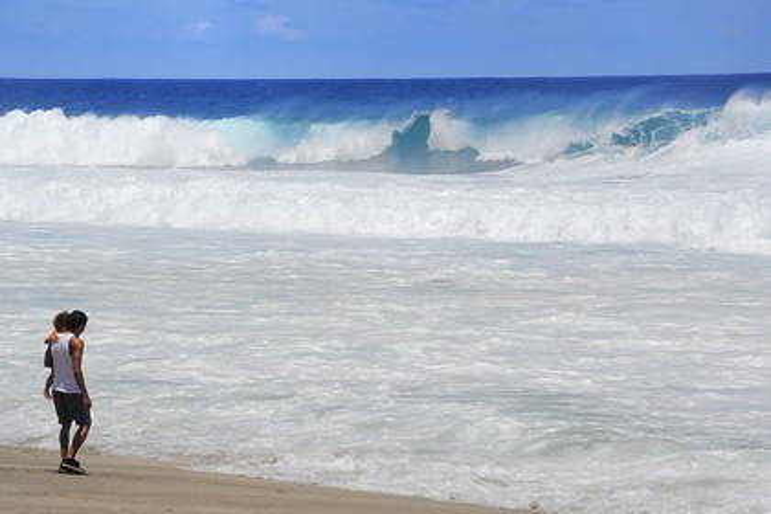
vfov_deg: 8.1
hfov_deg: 12.1
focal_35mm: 170
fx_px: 3641
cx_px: 386
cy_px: 257
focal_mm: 170
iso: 200
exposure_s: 1/400
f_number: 14
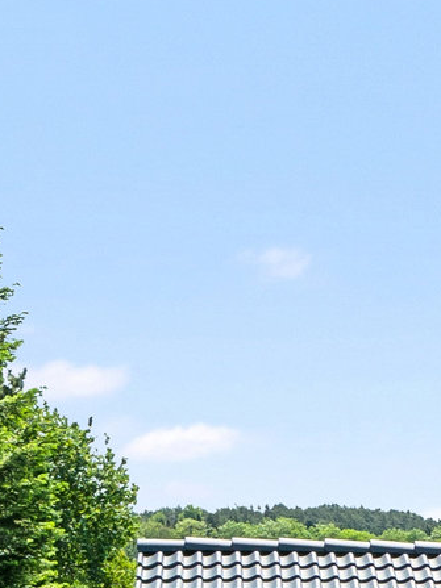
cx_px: 1072
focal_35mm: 129
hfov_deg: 10.0
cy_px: 580
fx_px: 2192
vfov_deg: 15.0
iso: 200
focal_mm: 20
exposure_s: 1/500
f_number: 8
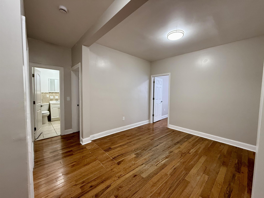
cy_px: 99
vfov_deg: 85.7
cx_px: 132
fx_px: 107
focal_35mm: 14
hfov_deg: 102.1
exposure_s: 1/60
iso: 200
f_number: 2.2
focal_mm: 2.22
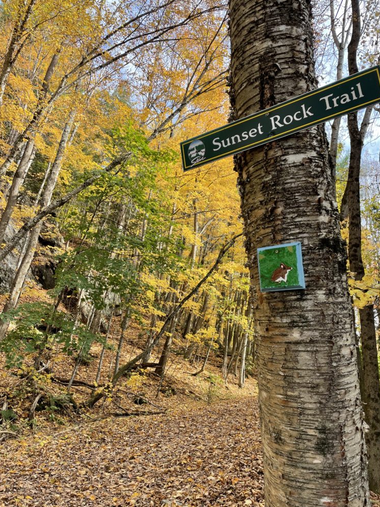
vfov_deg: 65.3
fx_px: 395
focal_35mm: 27
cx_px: 195
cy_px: 255
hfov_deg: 51.4
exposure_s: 1/320
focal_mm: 4.2
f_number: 1.6
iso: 32
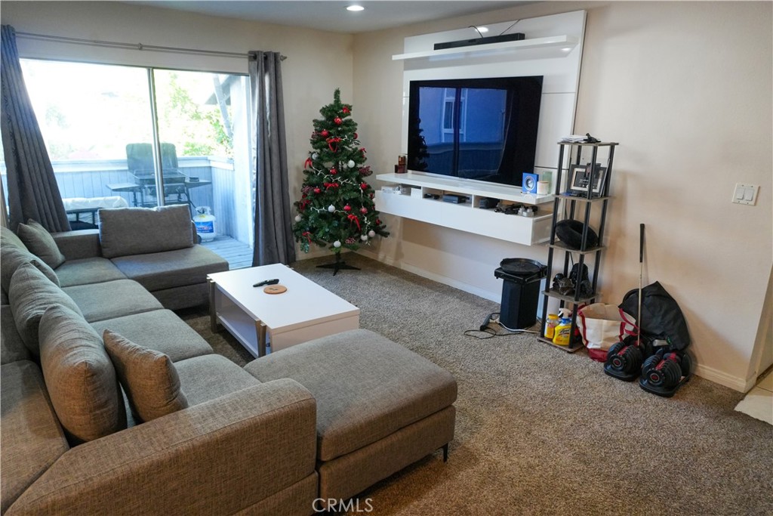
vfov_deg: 53.1
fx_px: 515
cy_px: 258
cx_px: 386
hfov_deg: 73.7
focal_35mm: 24
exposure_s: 1/160
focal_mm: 16
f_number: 4
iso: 1250
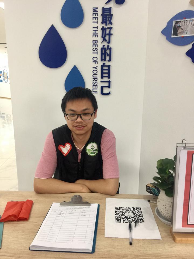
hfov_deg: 48.2
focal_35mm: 29
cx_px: 97
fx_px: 217
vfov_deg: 61.7
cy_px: 130
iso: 40
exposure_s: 1/33
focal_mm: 4.15
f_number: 2.2
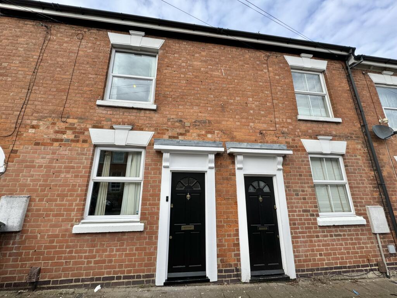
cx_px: 198
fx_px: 161
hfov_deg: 102.1
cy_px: 149
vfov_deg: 85.7
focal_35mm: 14
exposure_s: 1/578
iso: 40
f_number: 2.2
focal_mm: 2.22
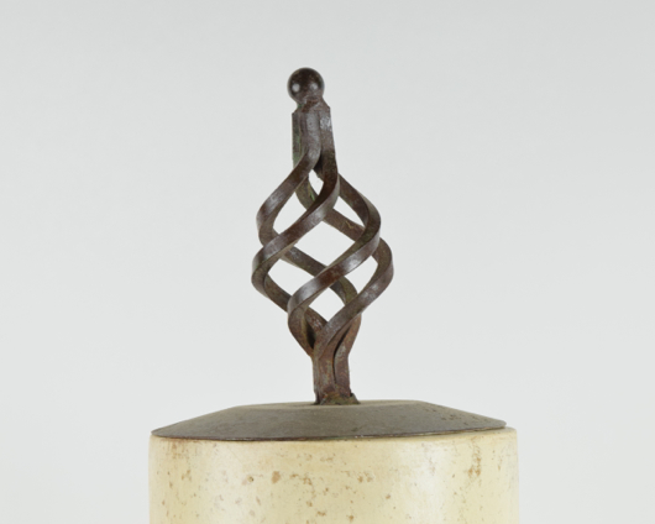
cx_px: 339
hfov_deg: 20.5
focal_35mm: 94
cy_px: 261
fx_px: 1814
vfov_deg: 16.4
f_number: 10
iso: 800
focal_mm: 55
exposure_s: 1/125
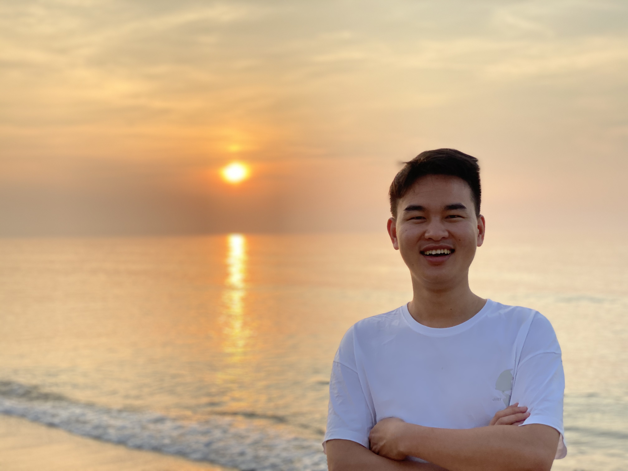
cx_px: 314
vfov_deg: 28.0
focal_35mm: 52
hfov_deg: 36.8
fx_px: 943
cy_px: 236
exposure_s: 1/615
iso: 20
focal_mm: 6
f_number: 2
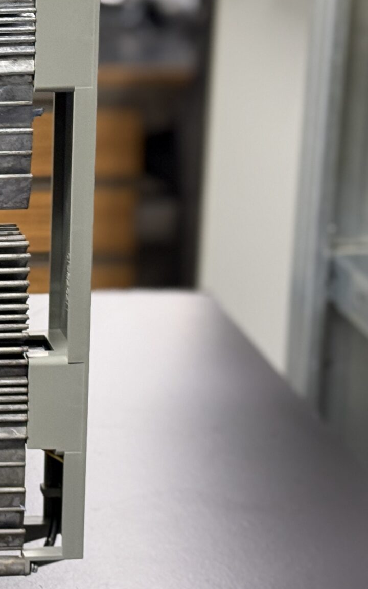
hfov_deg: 10.9
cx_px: -262
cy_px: 247
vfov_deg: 18.4
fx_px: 1814
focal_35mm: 113
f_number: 1.78
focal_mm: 6.76
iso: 250
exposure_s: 1/33
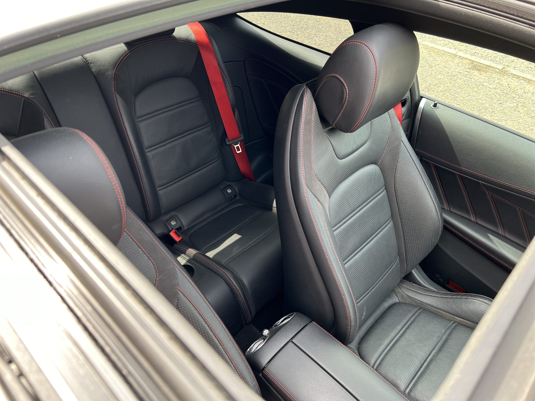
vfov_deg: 53.1
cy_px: 200
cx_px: 268
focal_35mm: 26
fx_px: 402
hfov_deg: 67.3
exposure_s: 1/165
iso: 64
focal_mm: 5.7
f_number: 1.5
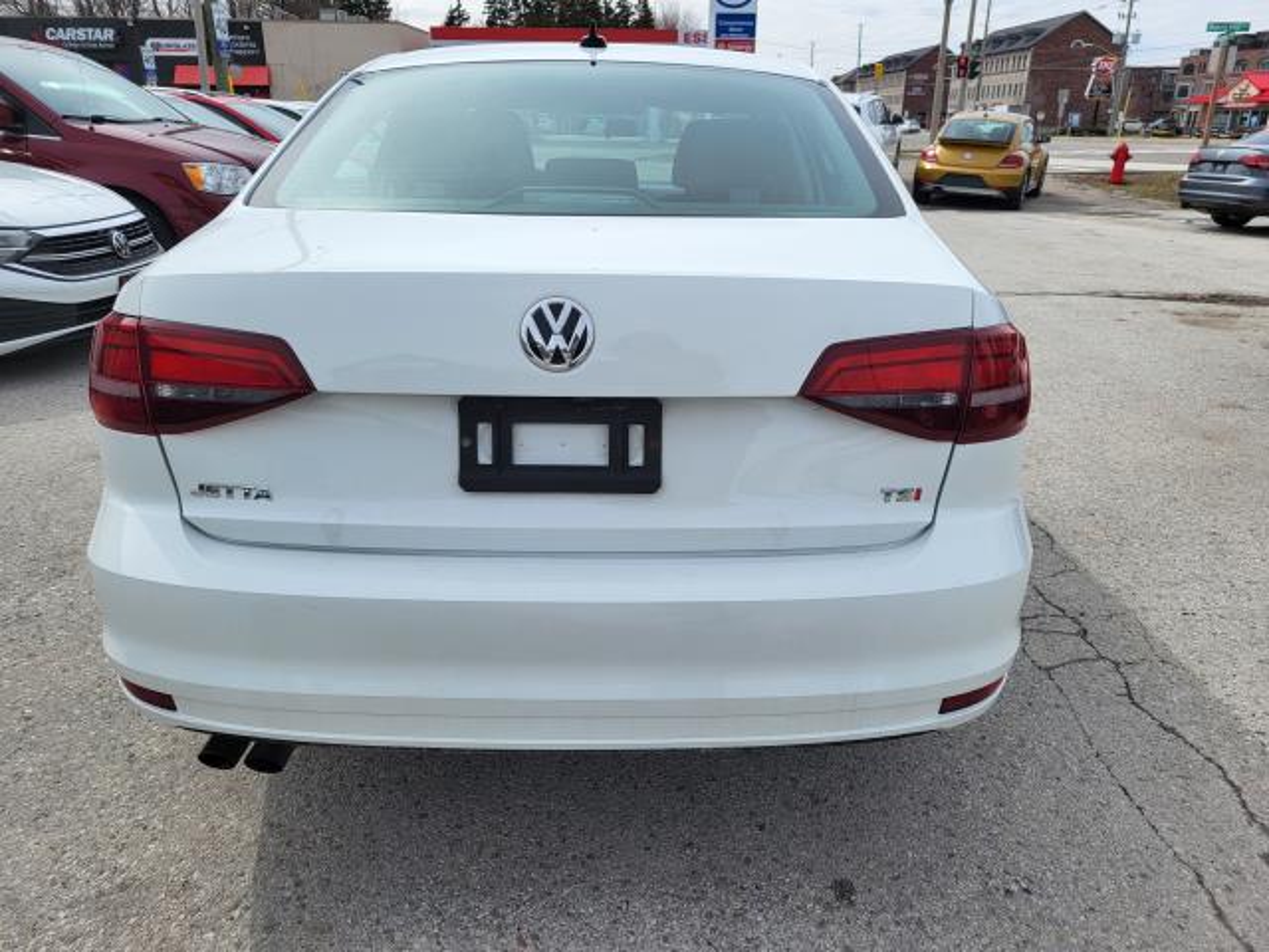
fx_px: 953
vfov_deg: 53.1
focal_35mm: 26
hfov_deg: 67.3
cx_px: 634
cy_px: 476
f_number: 1.8
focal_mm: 5.4
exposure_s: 1/2820
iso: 40
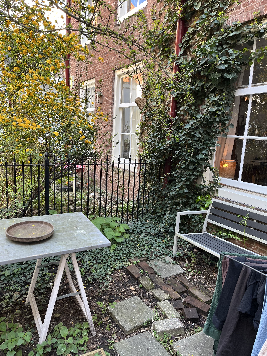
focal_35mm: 26
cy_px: 178
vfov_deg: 67.3
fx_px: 267
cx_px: 134
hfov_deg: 53.1
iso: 100
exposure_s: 1/122
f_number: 1.6
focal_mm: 5.1
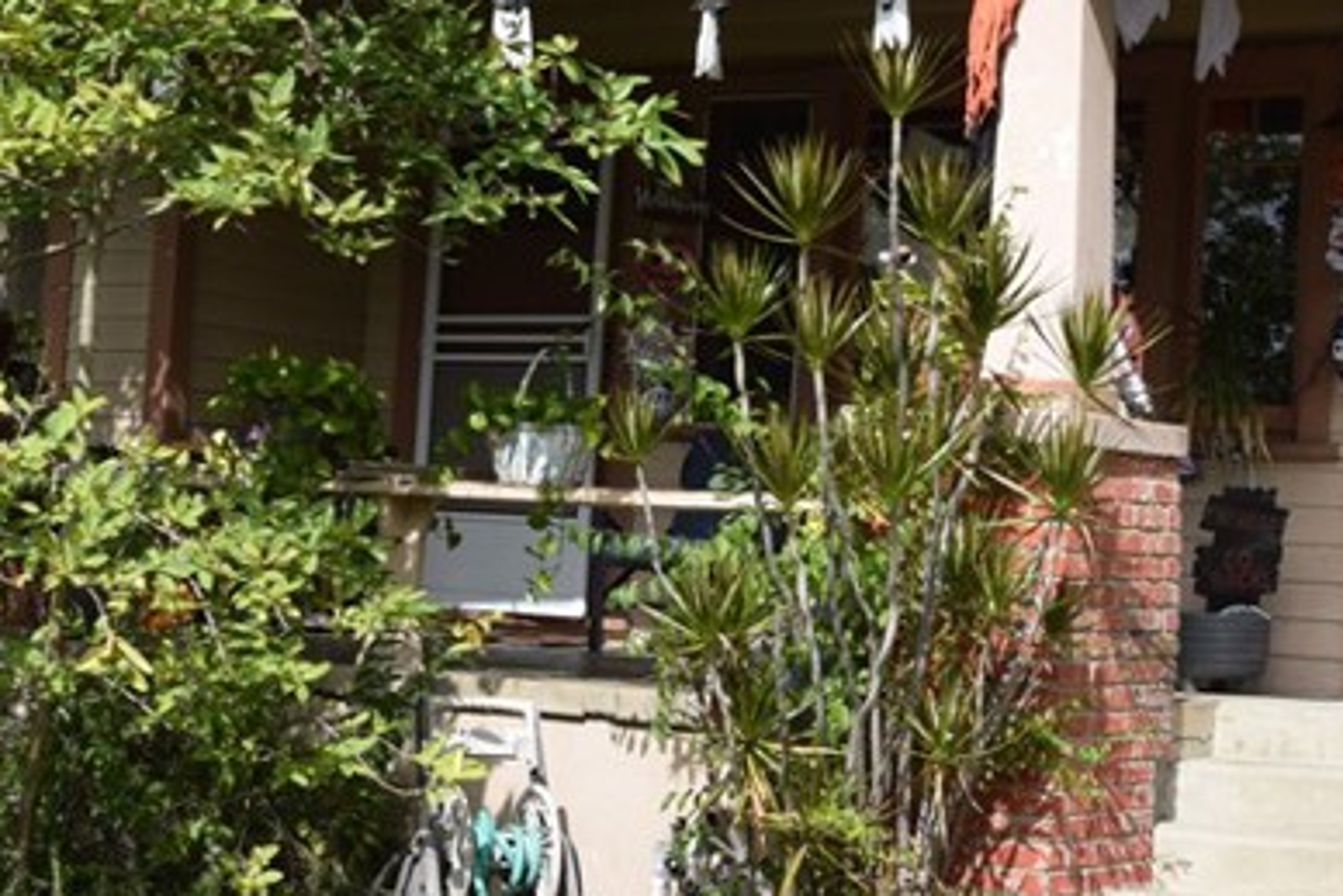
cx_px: 523
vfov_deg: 15.7
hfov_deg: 23.3
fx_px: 3247
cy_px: 317
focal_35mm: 87
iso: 200
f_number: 9
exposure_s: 1/320
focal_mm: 22
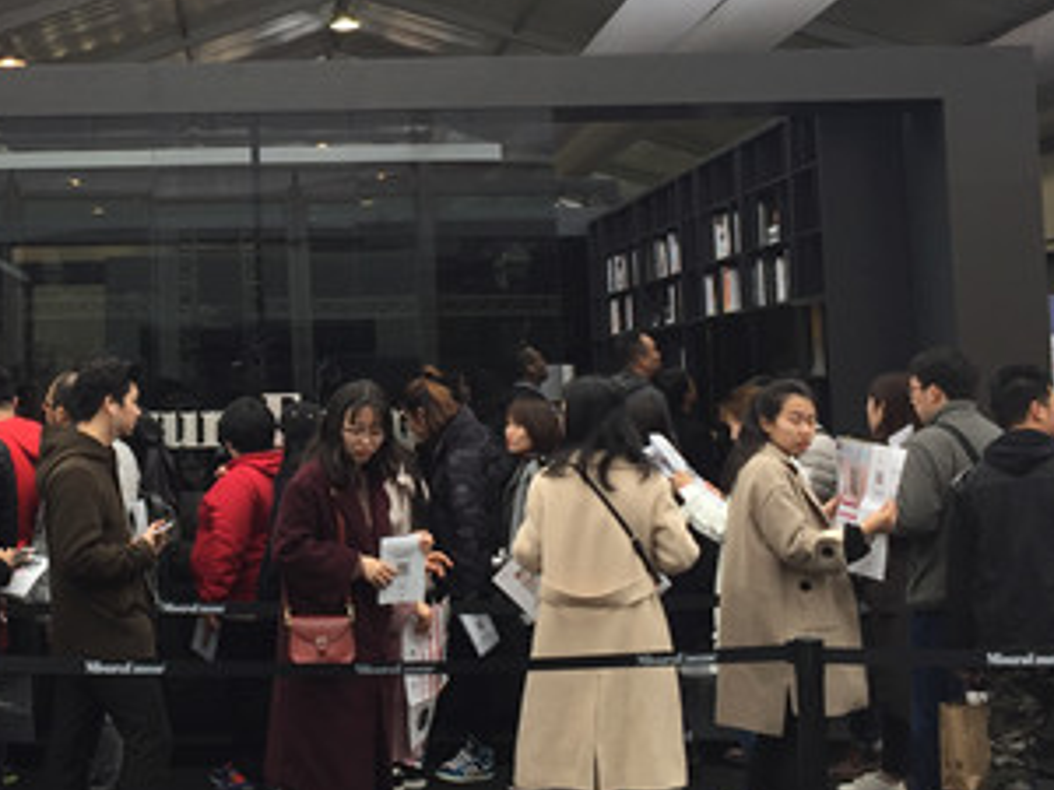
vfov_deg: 25.0
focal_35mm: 58
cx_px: 218
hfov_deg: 32.4
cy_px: 228
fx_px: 1766
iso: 32
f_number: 2.2
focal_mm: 4.15
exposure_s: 1/252
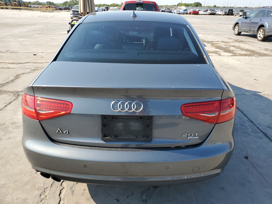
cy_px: 102
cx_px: 136
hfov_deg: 67.3
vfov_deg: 53.1
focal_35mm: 26
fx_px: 204
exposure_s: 1/1429
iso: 50
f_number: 1.5
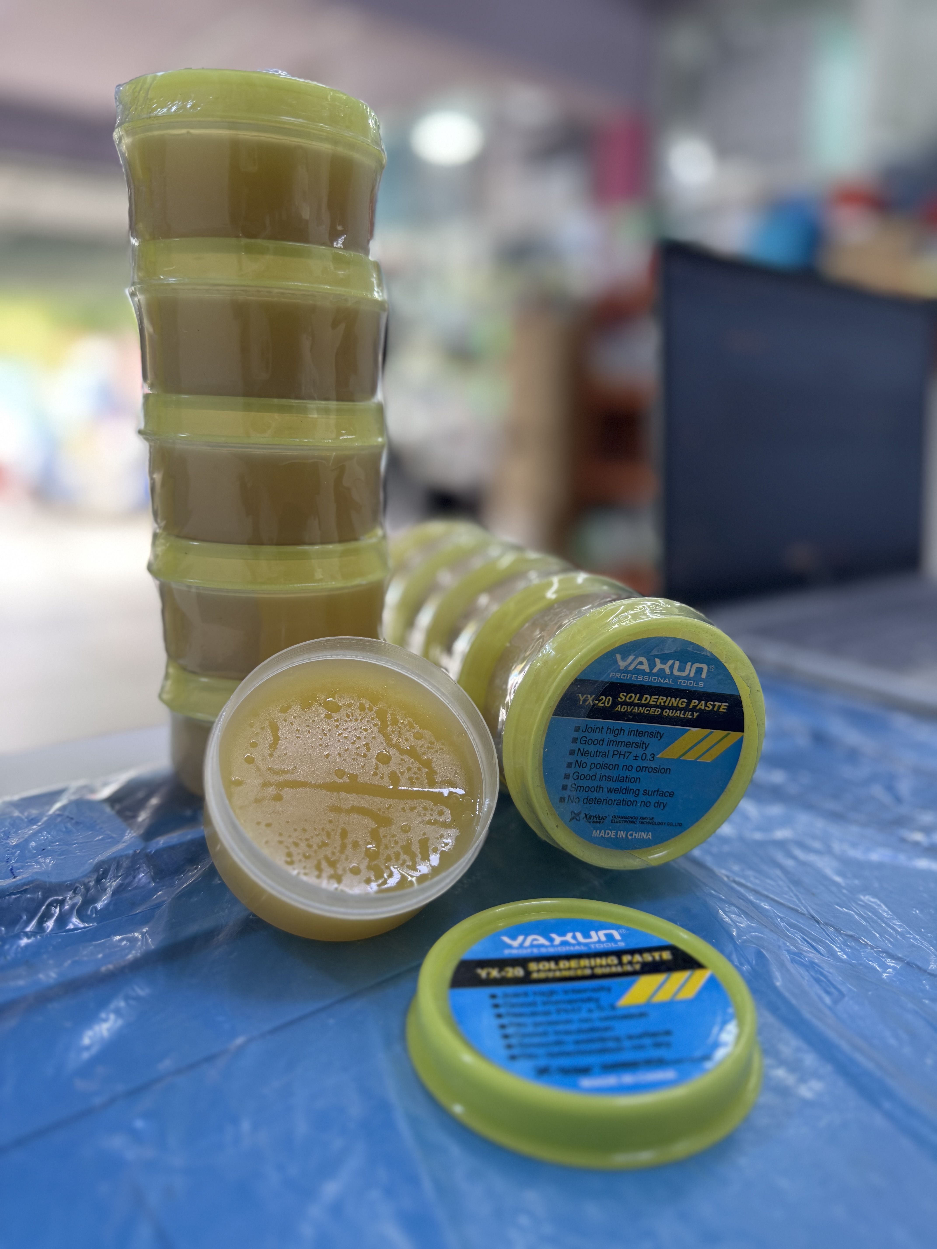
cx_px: 468
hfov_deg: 56.8
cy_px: 624
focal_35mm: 24
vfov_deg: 71.6
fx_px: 866
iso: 160
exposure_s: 1/100
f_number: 1.78
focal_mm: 6.76
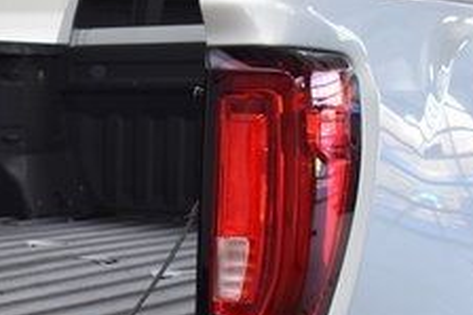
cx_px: -137
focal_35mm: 103
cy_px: 375
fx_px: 1352
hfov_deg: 18.5
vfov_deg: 12.9
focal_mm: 24
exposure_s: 1/15
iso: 500
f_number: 6.3
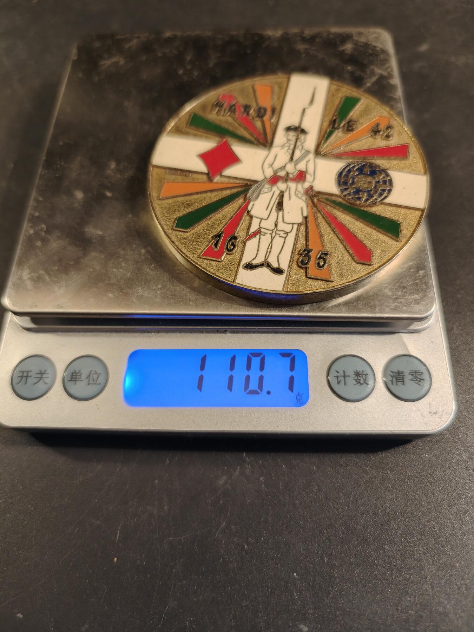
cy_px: 316
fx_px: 420
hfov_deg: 58.9
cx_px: 237
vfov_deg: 73.9
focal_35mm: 23
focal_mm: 6.06
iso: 250
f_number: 1.6
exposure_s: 1/100
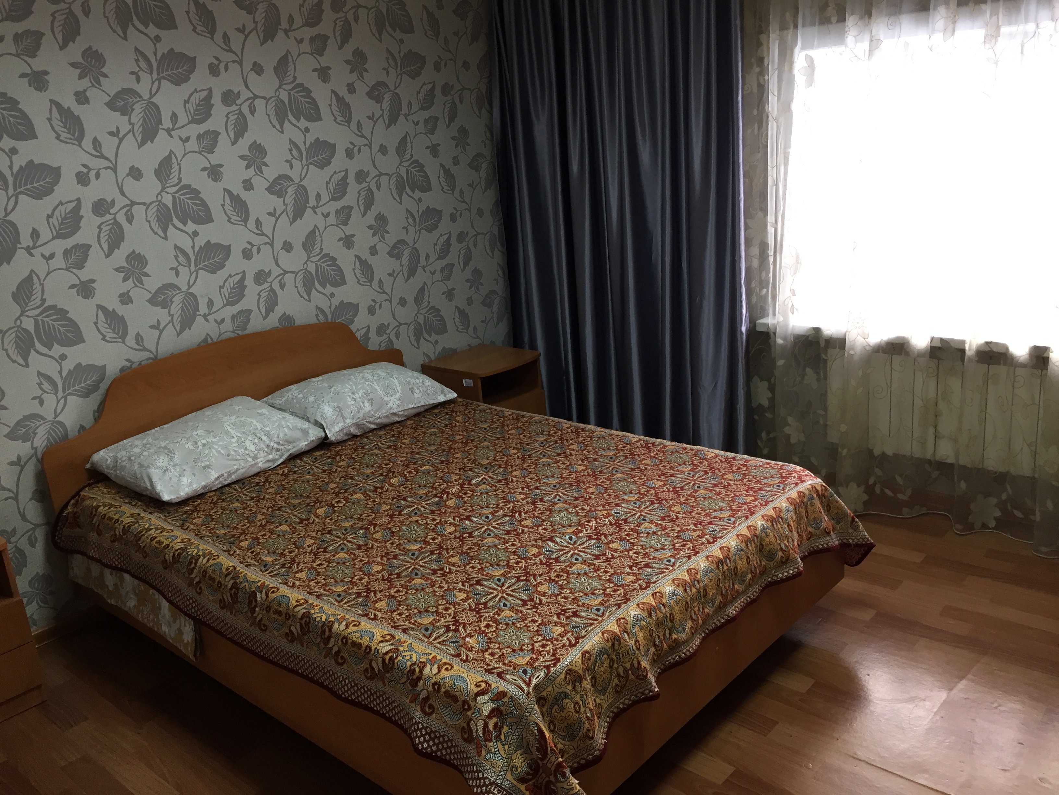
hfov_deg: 61.7
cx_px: 530
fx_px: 887
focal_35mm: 29
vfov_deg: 48.2
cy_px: 398
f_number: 2.2
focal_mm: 4.15
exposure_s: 1/33
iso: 100
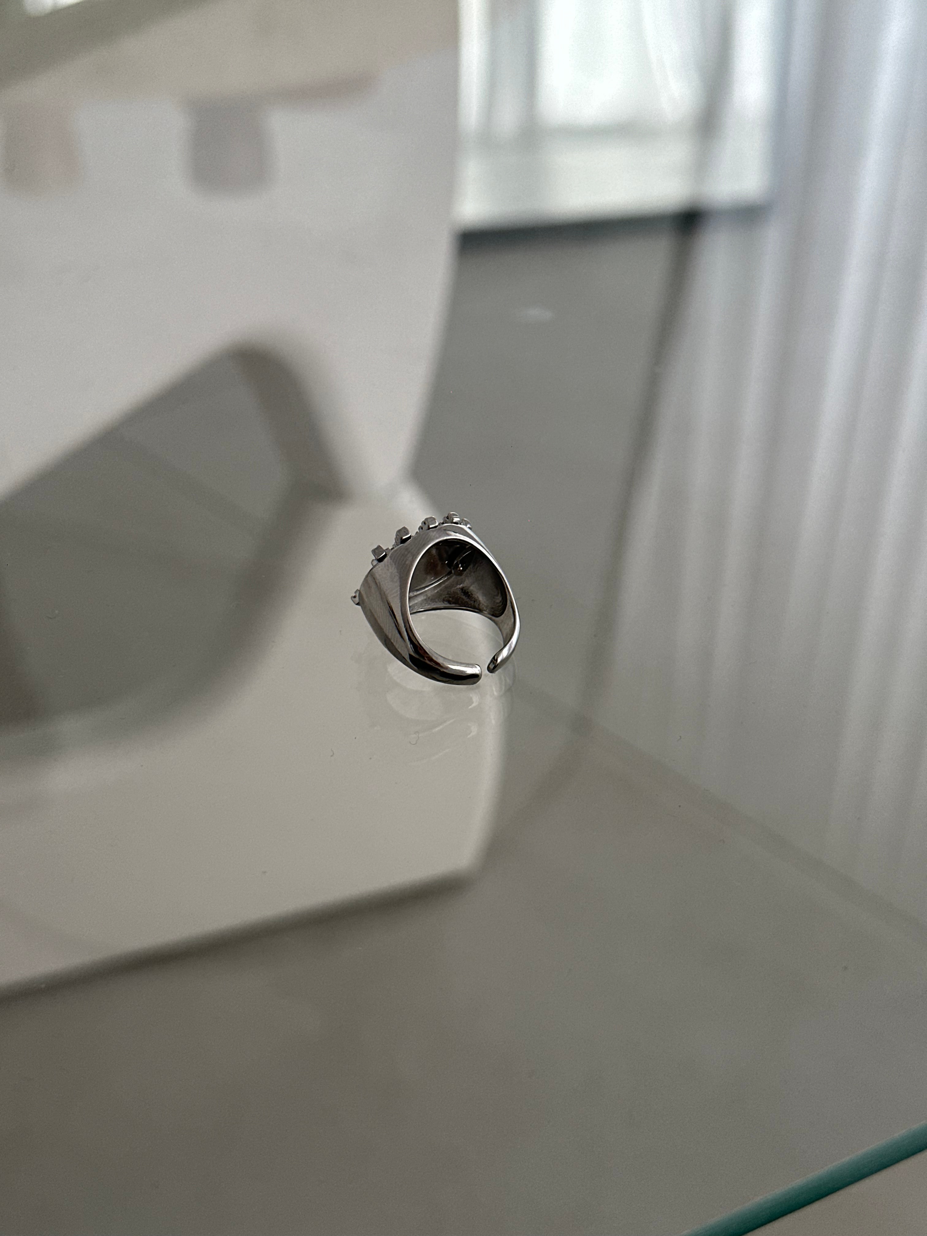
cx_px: 464
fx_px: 1714
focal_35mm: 48
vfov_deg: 39.7
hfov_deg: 30.3
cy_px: 618
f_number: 1.78
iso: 80
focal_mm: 6.86
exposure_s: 1/107
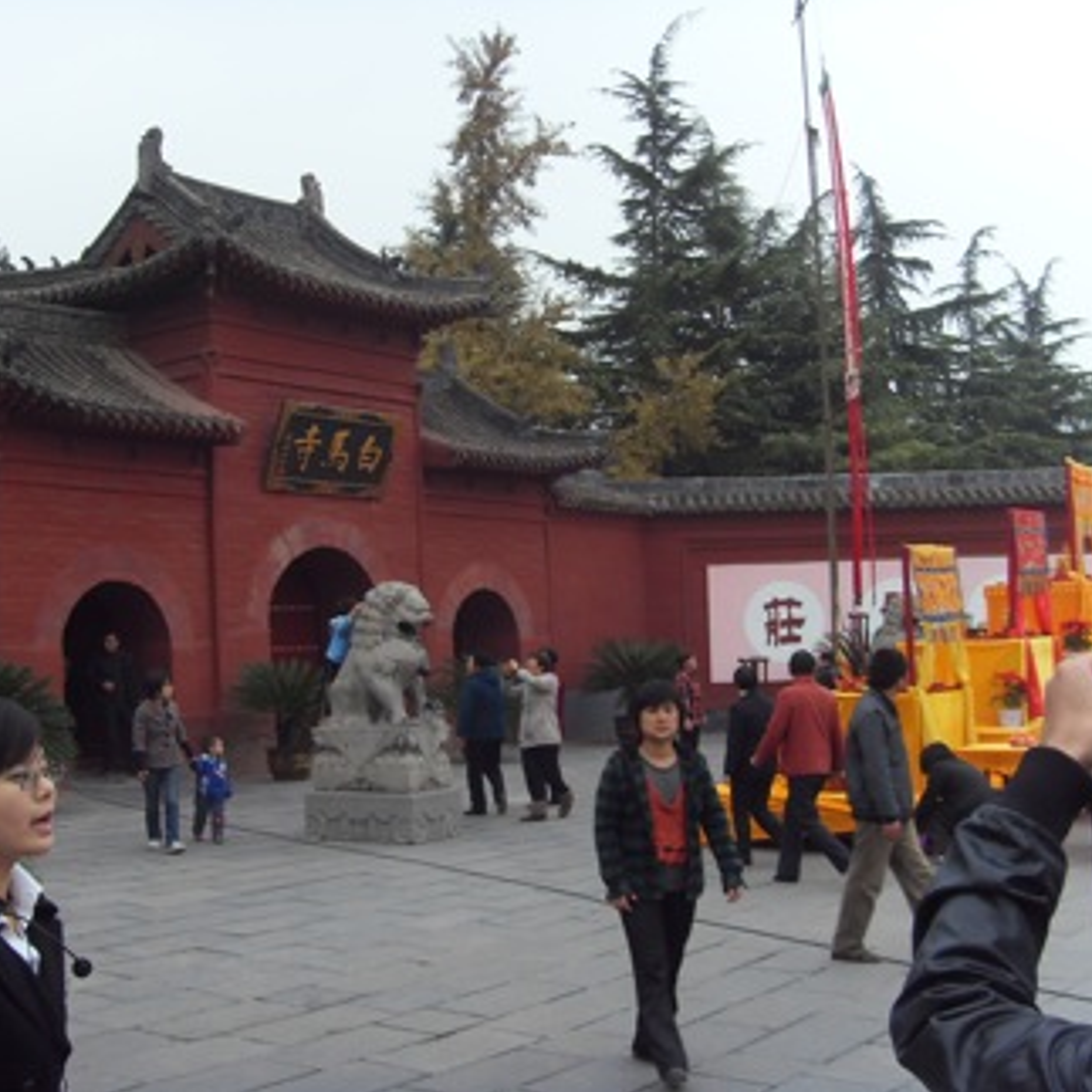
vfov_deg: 36.1
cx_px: 389
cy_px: 538
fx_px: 1677
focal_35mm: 47
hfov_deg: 35.8
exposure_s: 1/90
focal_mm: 6.6
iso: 100
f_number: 3.5
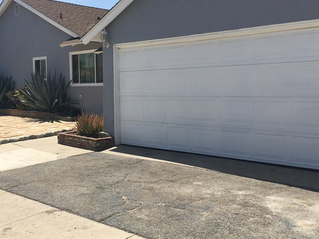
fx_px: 378
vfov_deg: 35.0
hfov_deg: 45.3
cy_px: 99
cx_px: 117
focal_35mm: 41
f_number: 2.2
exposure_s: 1/2079
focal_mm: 4.15
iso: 25
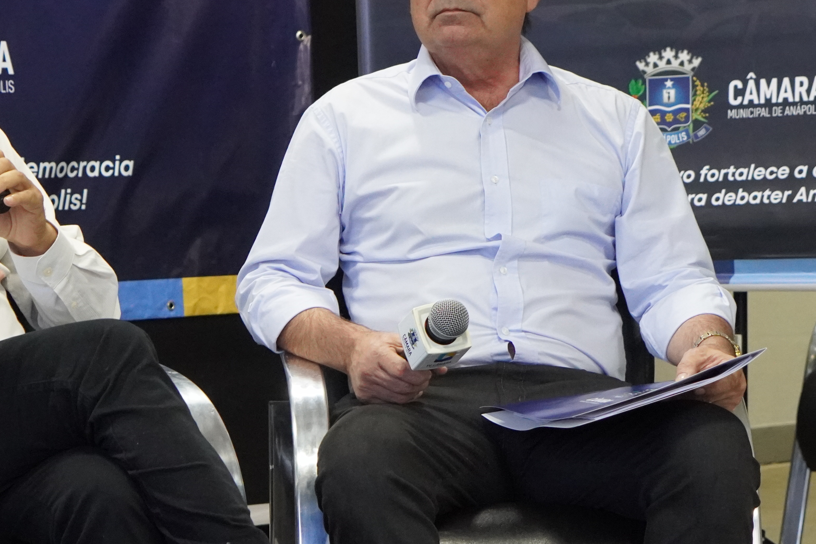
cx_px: 234
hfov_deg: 16.5
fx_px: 2809
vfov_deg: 11.1
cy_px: 303
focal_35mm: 124
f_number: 4
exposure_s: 1/160
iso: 4000
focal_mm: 43
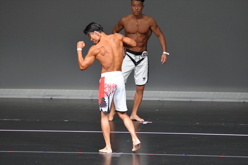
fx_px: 2376
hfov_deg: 6.0
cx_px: 124
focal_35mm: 345
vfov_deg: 4.0
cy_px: 82
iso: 5000
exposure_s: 1/400
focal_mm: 230
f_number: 5.6
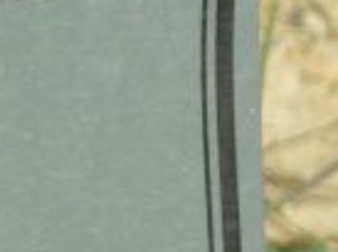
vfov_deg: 0.8
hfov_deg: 1.1
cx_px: -370
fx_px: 17121
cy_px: 296
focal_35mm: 1758
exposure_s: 1/400
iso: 80
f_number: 4.9
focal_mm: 49.2
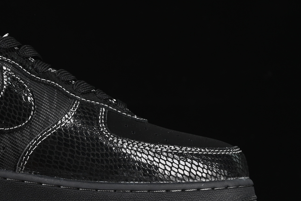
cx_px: 18
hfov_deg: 12.6
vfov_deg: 8.5
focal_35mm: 162
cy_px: 94
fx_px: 1354
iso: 160
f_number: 6.3
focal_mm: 50
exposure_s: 1/60
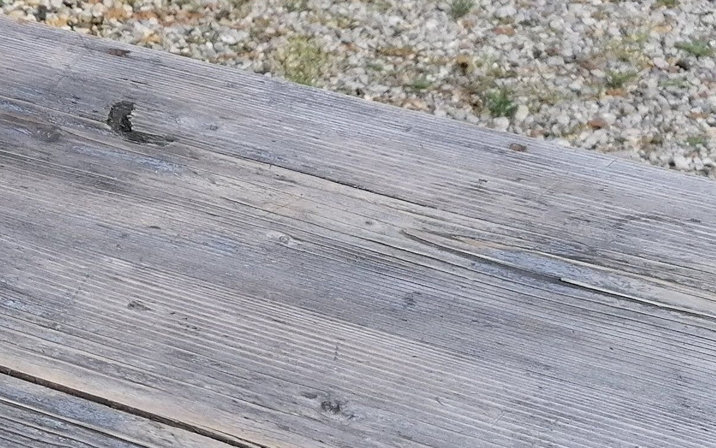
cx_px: -119
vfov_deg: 13.5
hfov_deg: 20.4
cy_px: 399
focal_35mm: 96
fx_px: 1873
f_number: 1.8
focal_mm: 4.75
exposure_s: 1/730
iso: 50
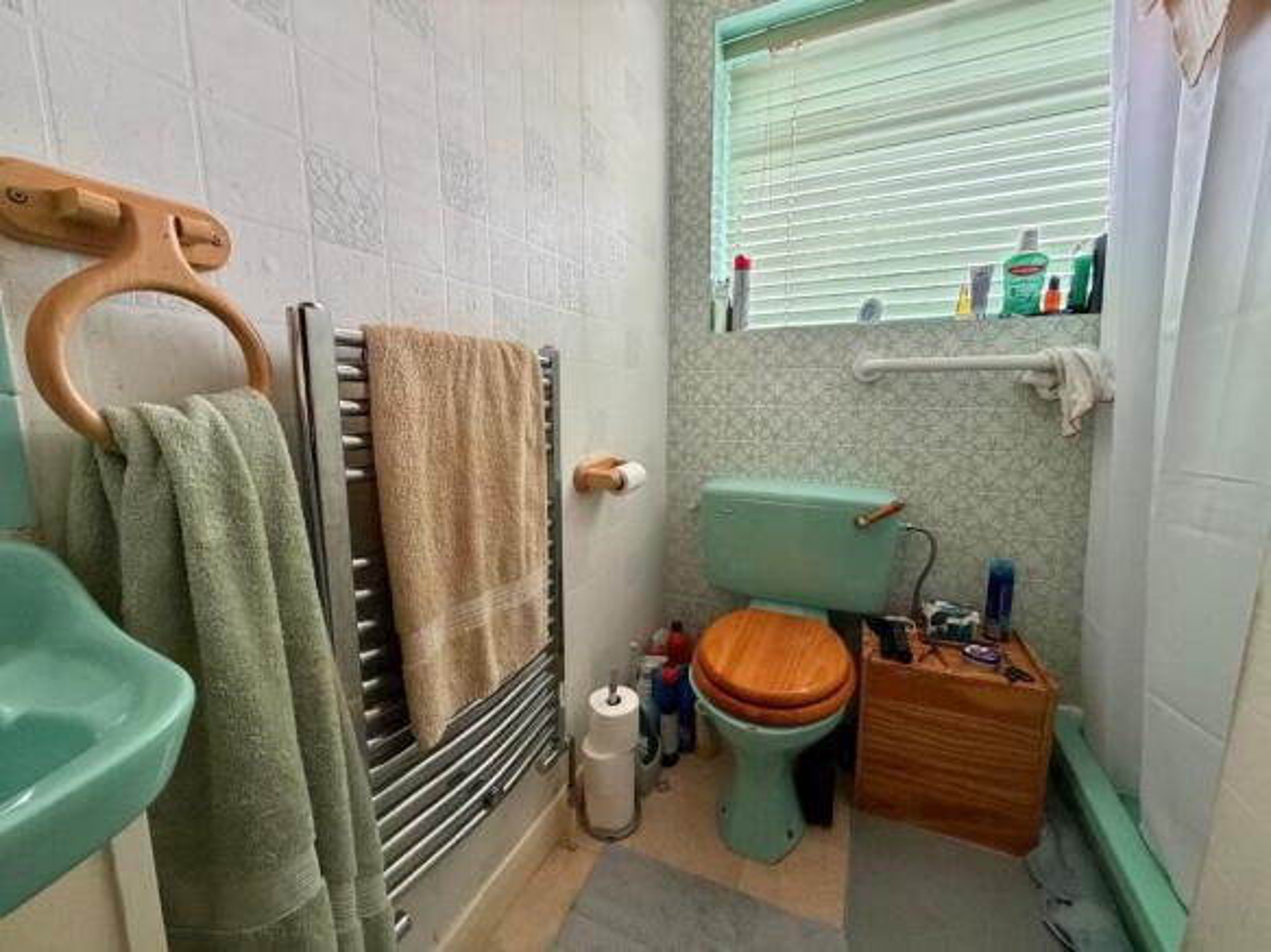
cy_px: 476
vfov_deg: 85.7
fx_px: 514
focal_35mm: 14
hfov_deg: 102.1
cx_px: 636
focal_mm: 2.22
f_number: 2.2
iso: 320
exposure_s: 1/64
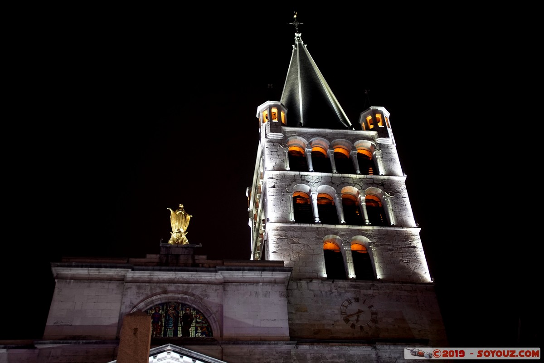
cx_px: 272
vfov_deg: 33.4
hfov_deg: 48.5
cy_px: 182
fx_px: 604
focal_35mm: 40
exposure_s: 1/60
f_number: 2.8
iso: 4000
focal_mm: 40
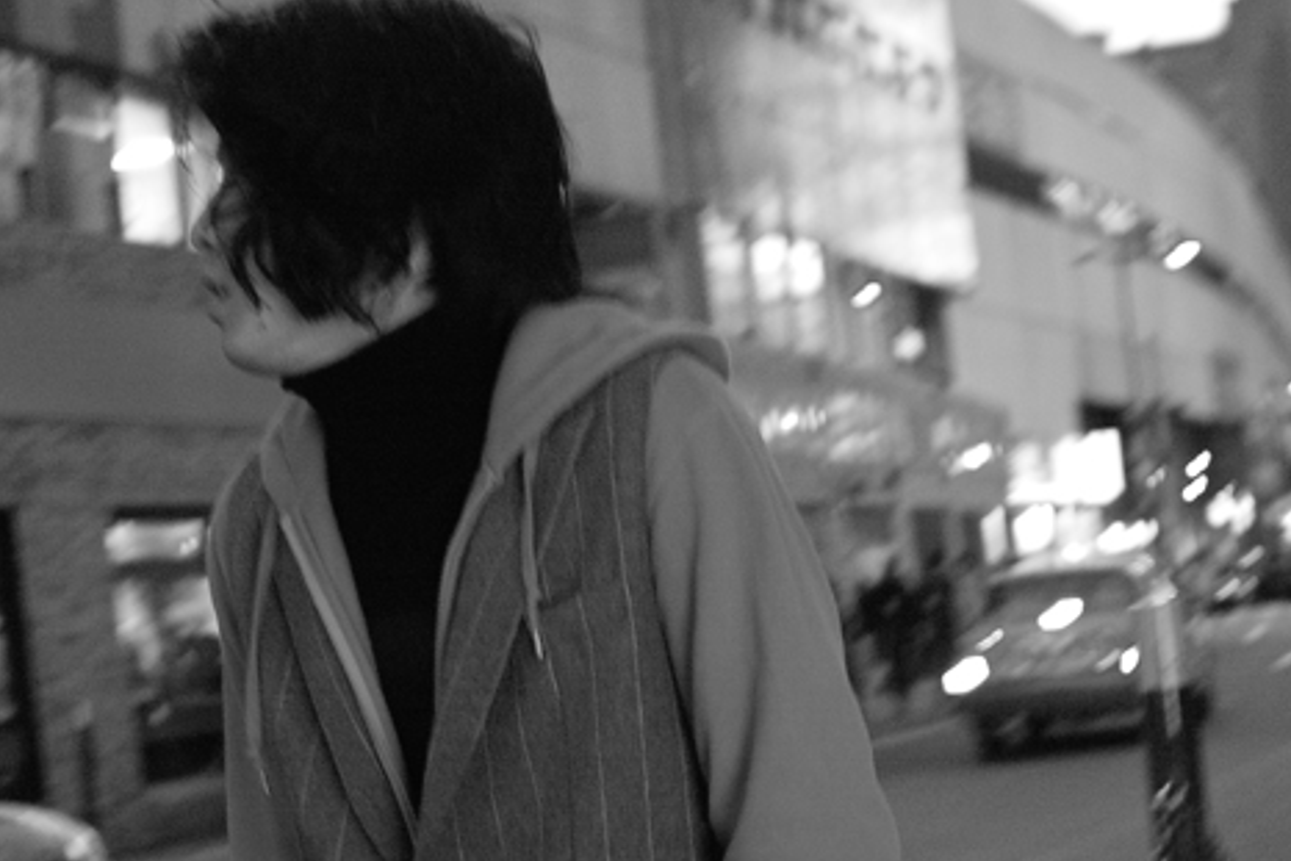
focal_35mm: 90
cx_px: 1072
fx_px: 3228
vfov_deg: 15.1
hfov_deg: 22.2
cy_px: 634
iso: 800
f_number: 2.8
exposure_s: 1/50
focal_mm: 24.2
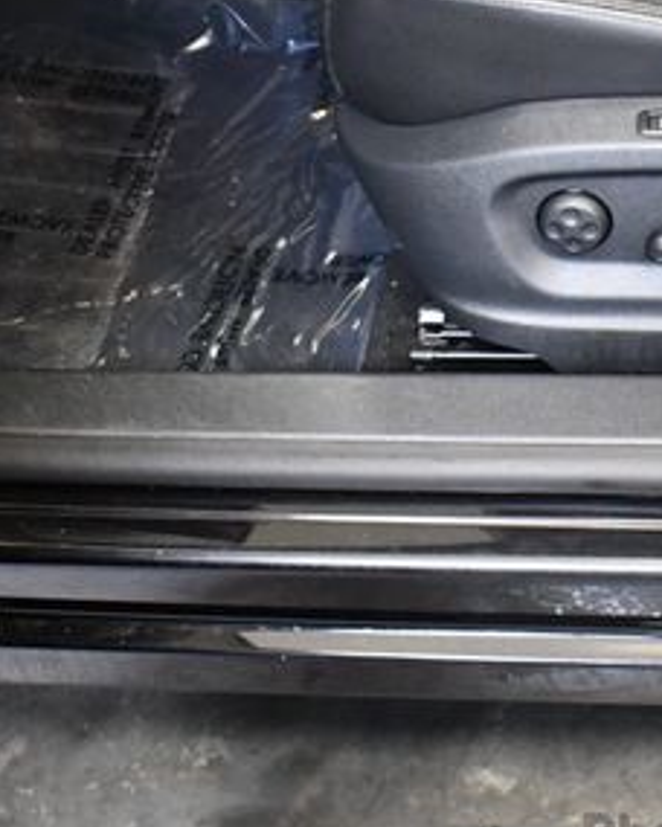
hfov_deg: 19.9
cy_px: 273
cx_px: 549
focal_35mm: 76
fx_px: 1861
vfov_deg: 24.9
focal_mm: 18
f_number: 3.5
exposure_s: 1/100
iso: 3200
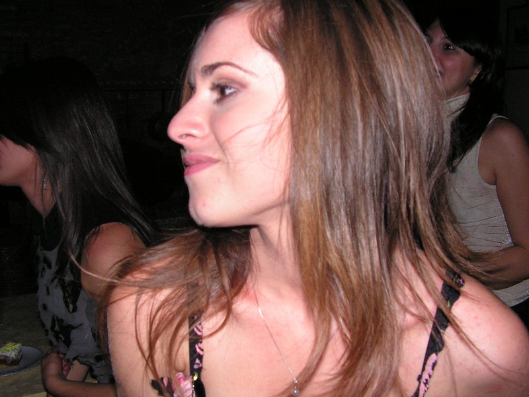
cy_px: 198
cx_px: 264
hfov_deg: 49.0
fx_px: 581
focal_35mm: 38
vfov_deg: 37.7
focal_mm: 6.4
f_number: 3.2
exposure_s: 1/40
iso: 200
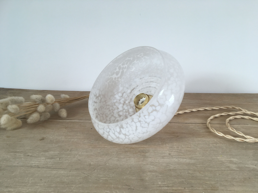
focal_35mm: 29
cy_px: 96
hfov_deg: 61.7
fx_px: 216
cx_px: 129
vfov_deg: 48.2
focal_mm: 4.15
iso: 32
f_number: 2.2
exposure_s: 1/50
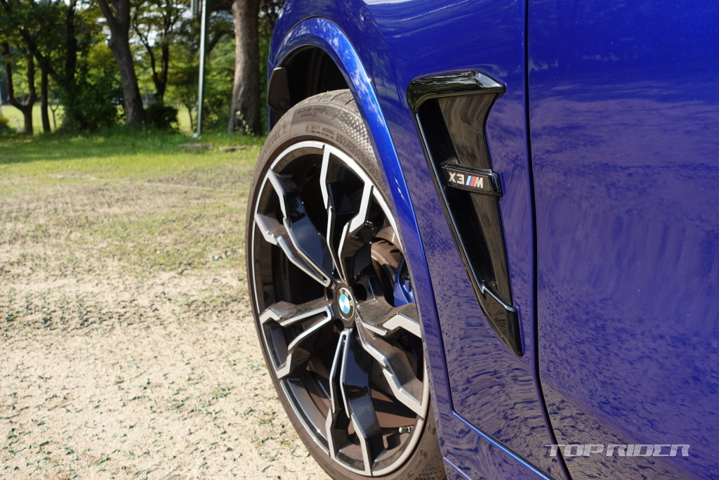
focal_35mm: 32
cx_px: 360
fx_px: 639
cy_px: 240
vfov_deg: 41.1
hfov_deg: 58.7
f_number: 4
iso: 125
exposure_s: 1/320
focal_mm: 12.39
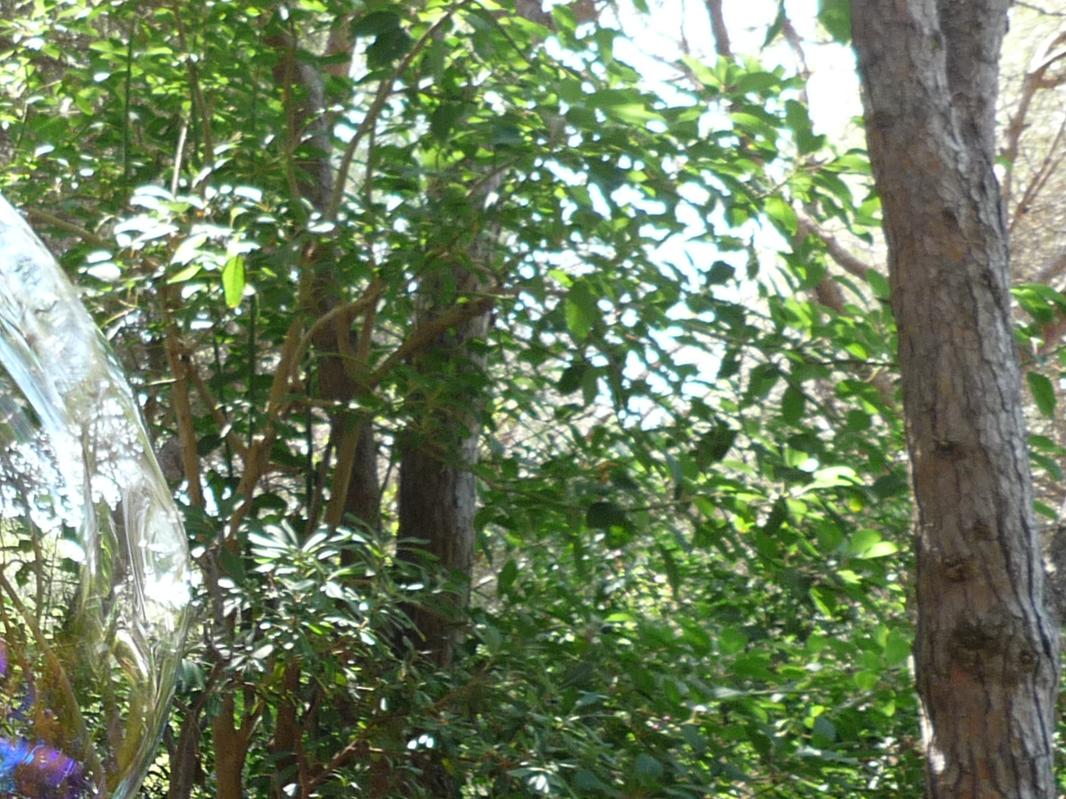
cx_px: -39
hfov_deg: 22.5
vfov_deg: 17.2
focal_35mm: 83
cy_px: 864
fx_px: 2556
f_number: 2.8
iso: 100
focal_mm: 5.5
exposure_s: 1/60
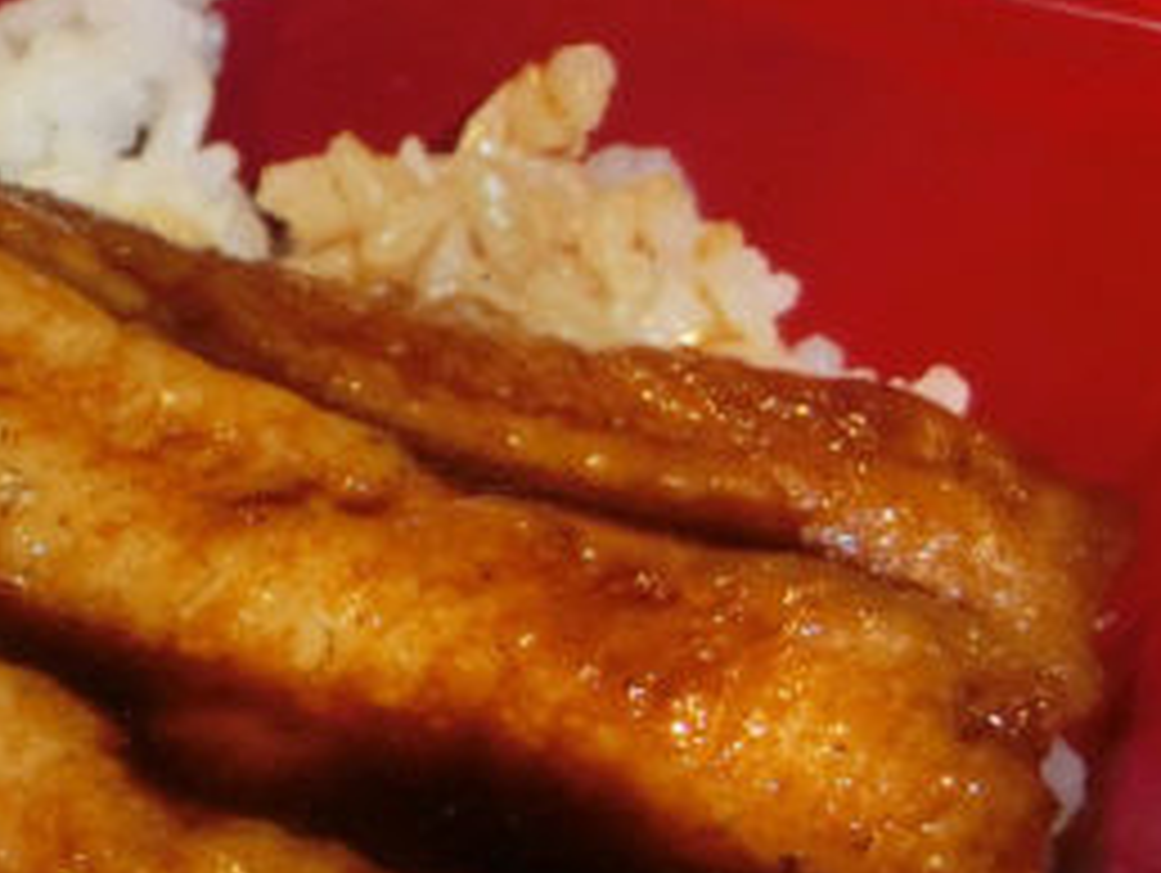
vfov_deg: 21.9
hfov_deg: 25.9
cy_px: 844
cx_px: -310
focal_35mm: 65
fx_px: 2182
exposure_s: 1/25
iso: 125
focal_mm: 4.24
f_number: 3
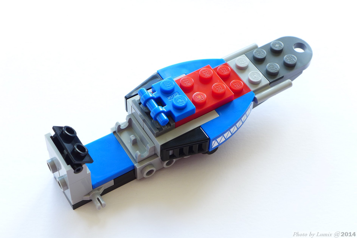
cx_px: 178
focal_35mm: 65
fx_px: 645
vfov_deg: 20.9
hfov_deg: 30.9
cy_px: 119
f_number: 4.5
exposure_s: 1/25
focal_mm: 12.8
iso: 80
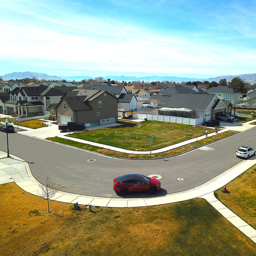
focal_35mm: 31
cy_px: 127
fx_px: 259
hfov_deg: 52.2
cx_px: 154
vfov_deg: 52.5
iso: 100
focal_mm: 4.73
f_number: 2.2
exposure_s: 1/4115
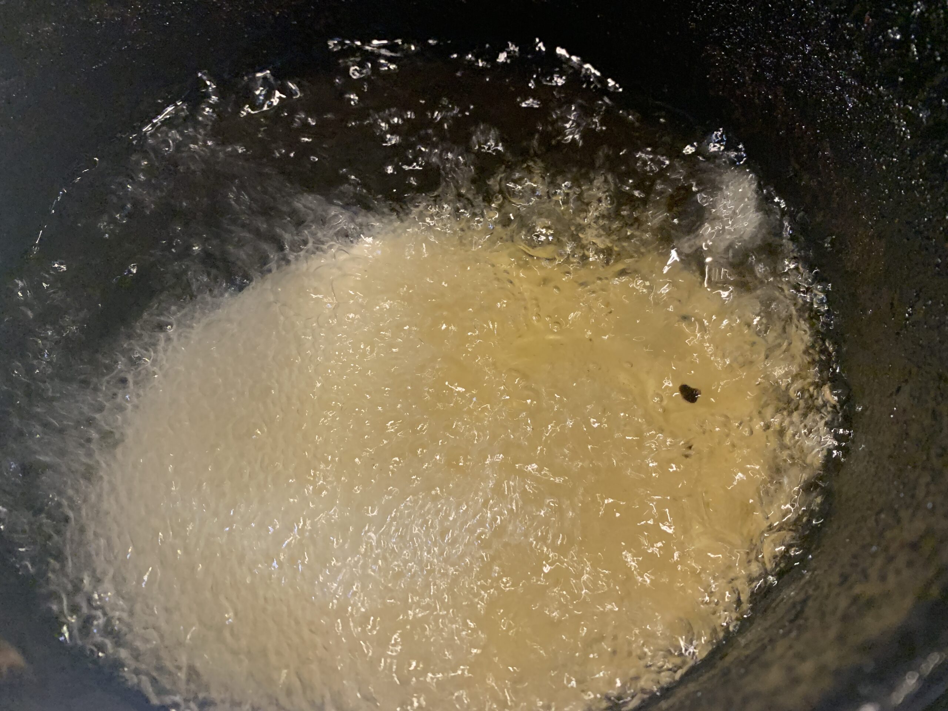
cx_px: 474
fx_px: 712
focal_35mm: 26
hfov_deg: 67.3
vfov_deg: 53.1
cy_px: 356
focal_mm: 4.25
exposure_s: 1/50
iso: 320
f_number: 1.8
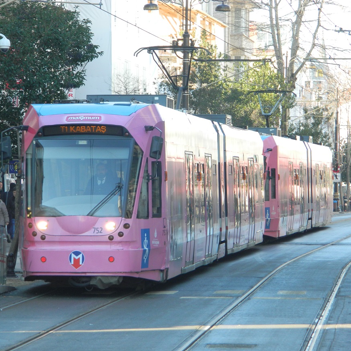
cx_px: 163
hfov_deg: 8.3
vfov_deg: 8.3
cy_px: 175
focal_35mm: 210
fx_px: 2409
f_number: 5.1
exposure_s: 1/80
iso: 125
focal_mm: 31.8
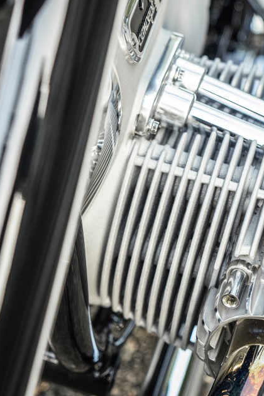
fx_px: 1641
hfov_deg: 9.2
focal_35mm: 149
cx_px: 15
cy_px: 131
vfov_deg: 13.8
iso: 400
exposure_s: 1/60
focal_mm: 58
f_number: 2.8
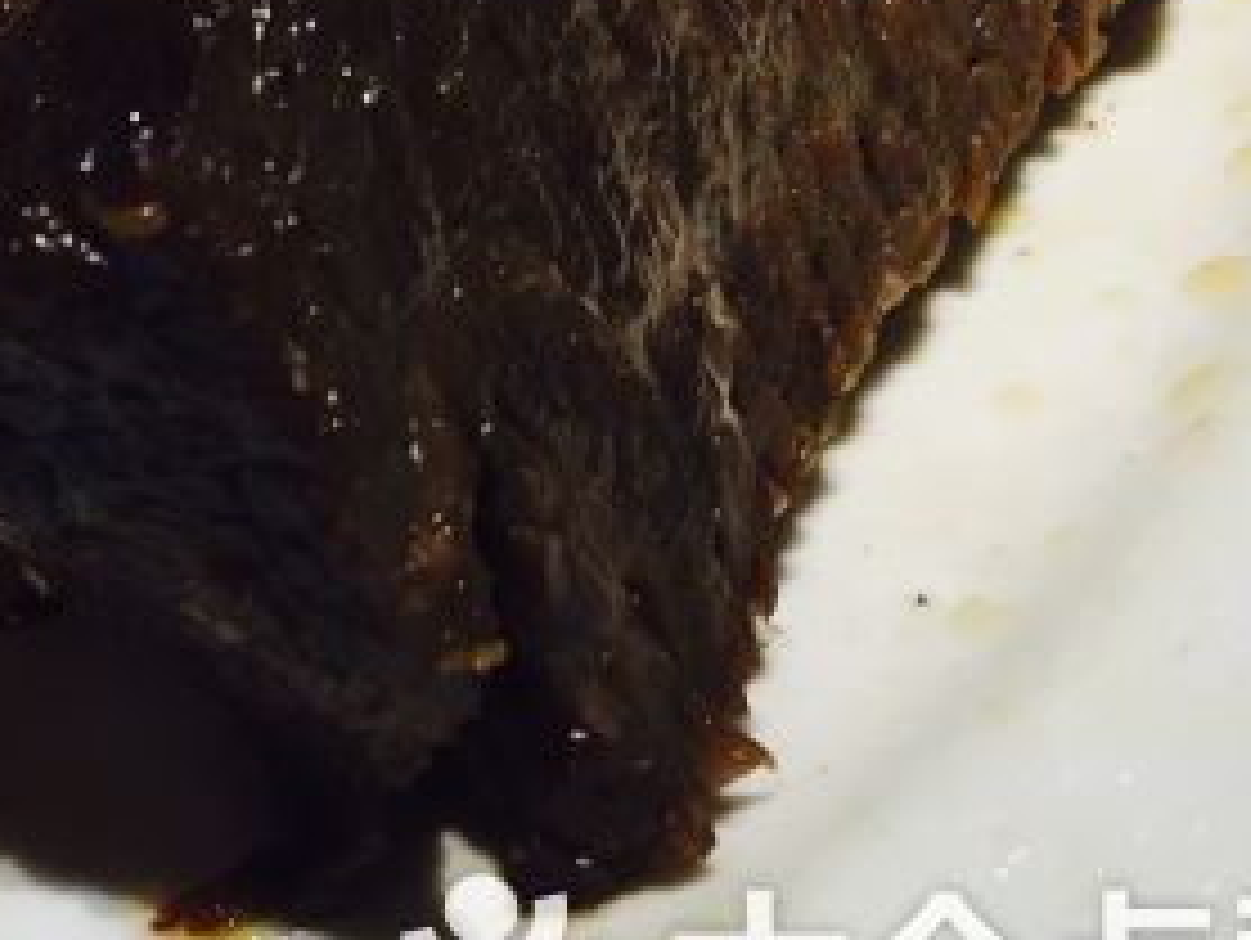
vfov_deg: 19.7
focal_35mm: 73
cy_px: 34
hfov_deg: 25.2
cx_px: -45
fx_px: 2640
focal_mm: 4.15
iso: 40
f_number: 2.2
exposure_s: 1/33
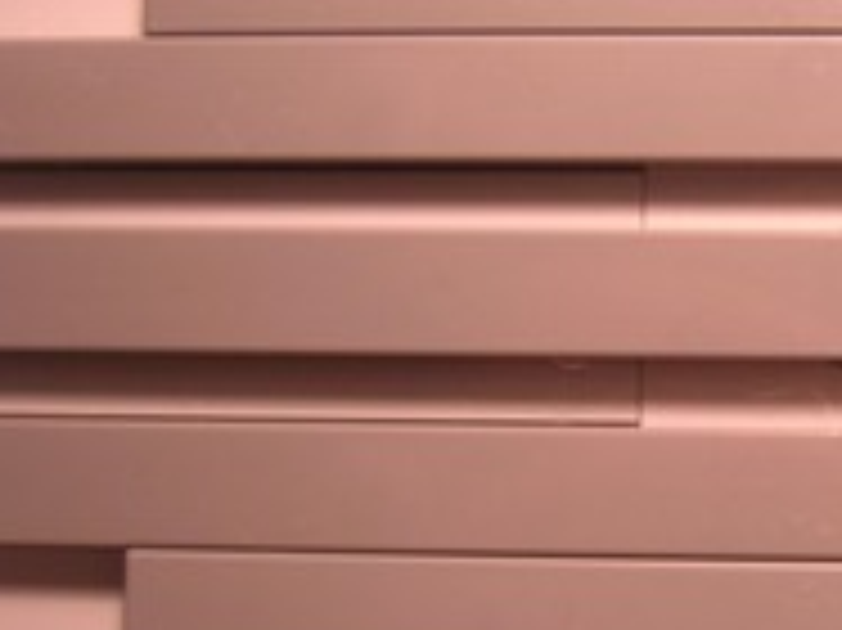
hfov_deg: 20.1
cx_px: 1036
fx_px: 2212
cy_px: 308
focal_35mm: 91
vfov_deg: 16.2
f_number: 2.9
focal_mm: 5.7
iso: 50
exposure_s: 1/24.5
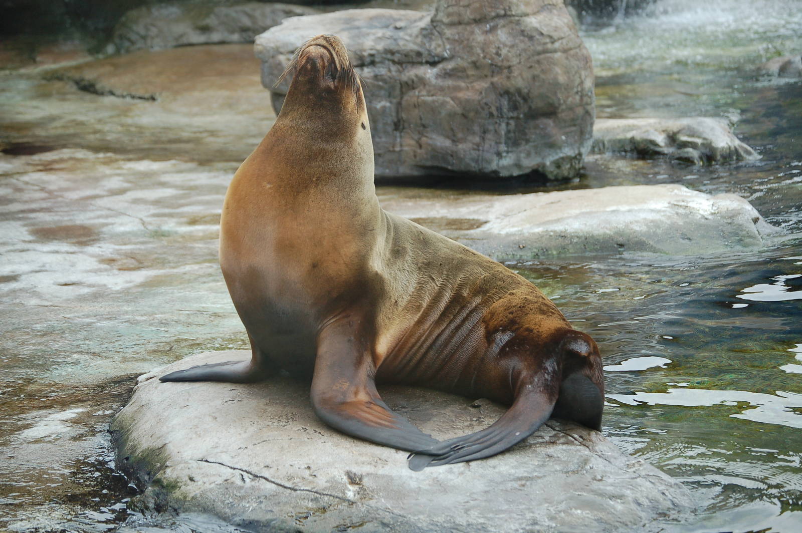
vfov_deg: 10.7
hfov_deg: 16.1
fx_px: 2838
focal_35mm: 128
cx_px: 401
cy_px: 266
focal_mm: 85
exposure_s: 1/1000
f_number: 4.8
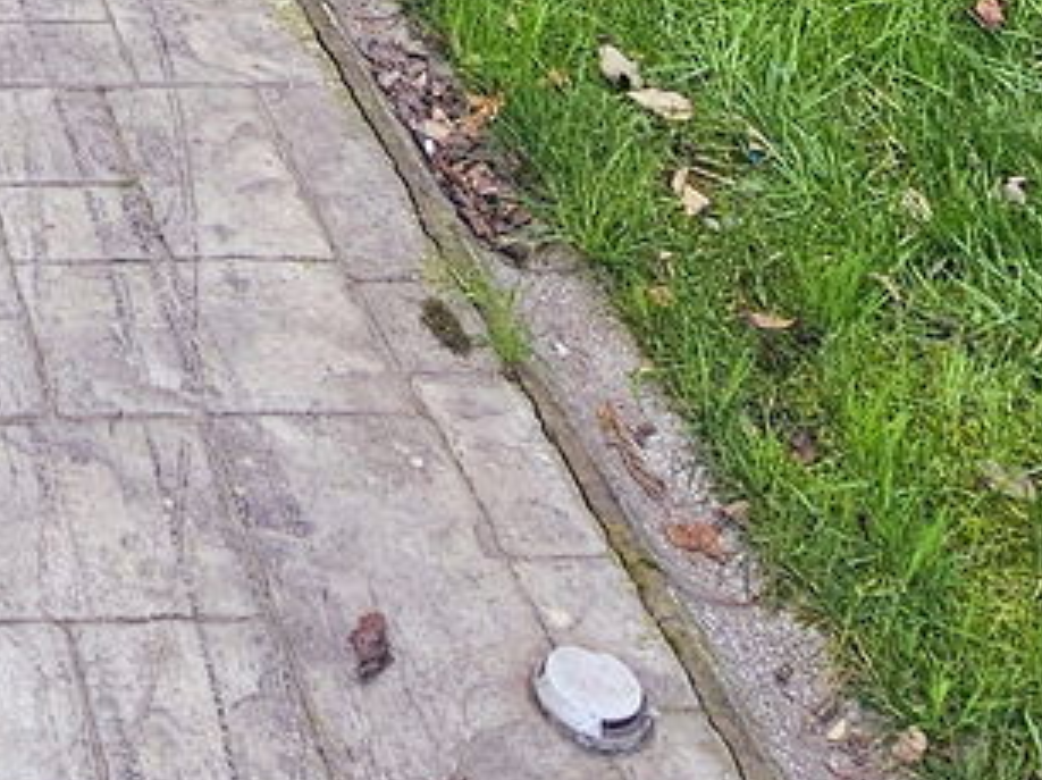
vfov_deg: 16.8
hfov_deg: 25.0
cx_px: -286
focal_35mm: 68
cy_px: -729
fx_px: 2045
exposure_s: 1/132
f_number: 2.2
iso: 50
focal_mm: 2.2
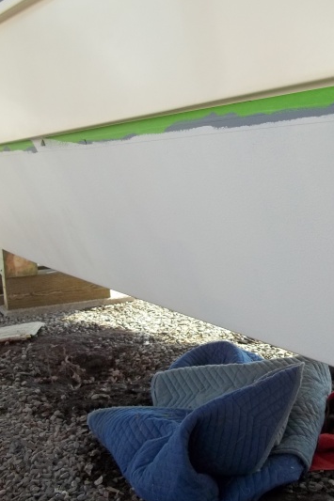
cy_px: 235
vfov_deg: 39.6
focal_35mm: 50
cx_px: 237
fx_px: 696
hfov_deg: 26.7
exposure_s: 1/200
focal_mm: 5.7
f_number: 2.9
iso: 64
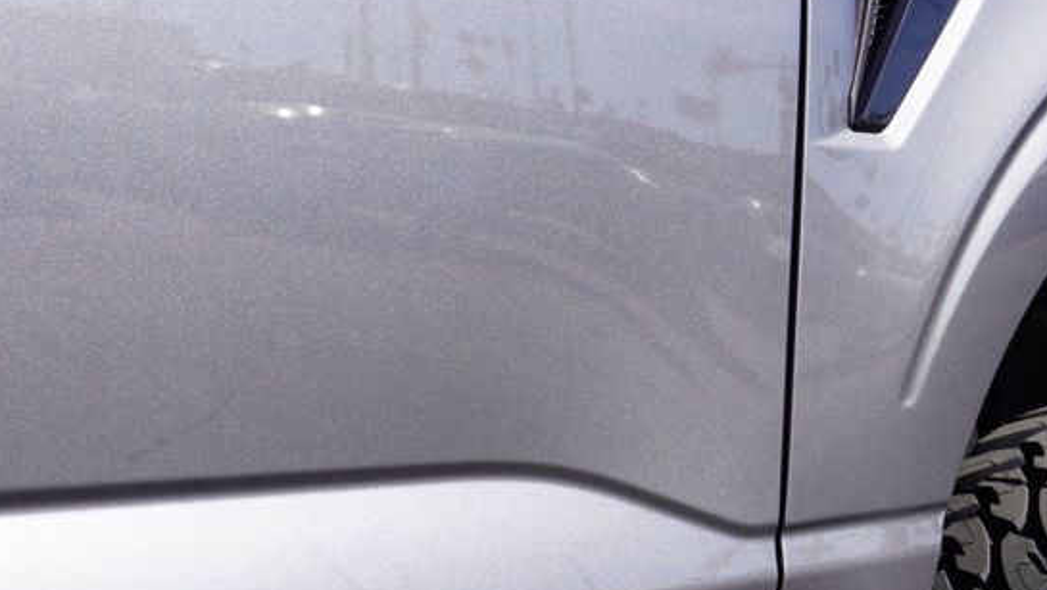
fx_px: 1721
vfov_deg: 19.4
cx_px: 778
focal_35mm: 62
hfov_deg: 33.2
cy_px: 323
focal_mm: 21
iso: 100
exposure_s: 1/125
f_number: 9
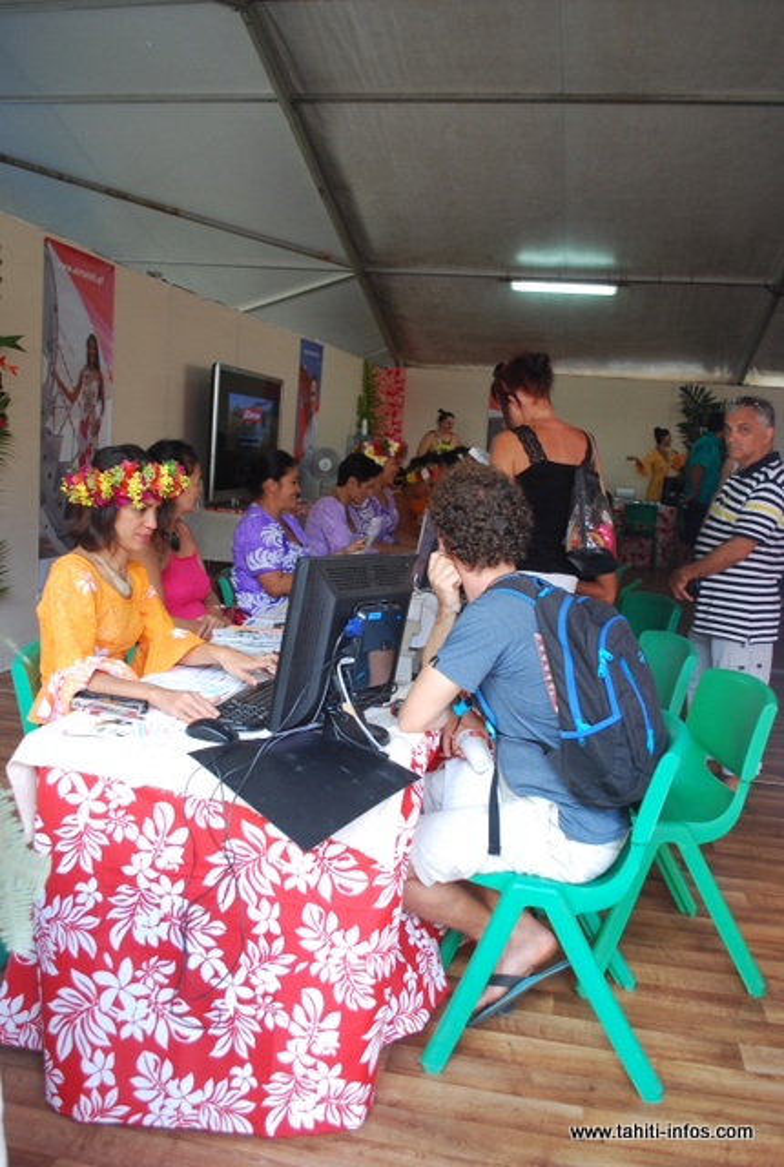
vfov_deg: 61.8
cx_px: 392
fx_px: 975
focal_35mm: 30
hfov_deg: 43.8
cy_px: 584
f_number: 3.8
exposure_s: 1/50
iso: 200
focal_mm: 20
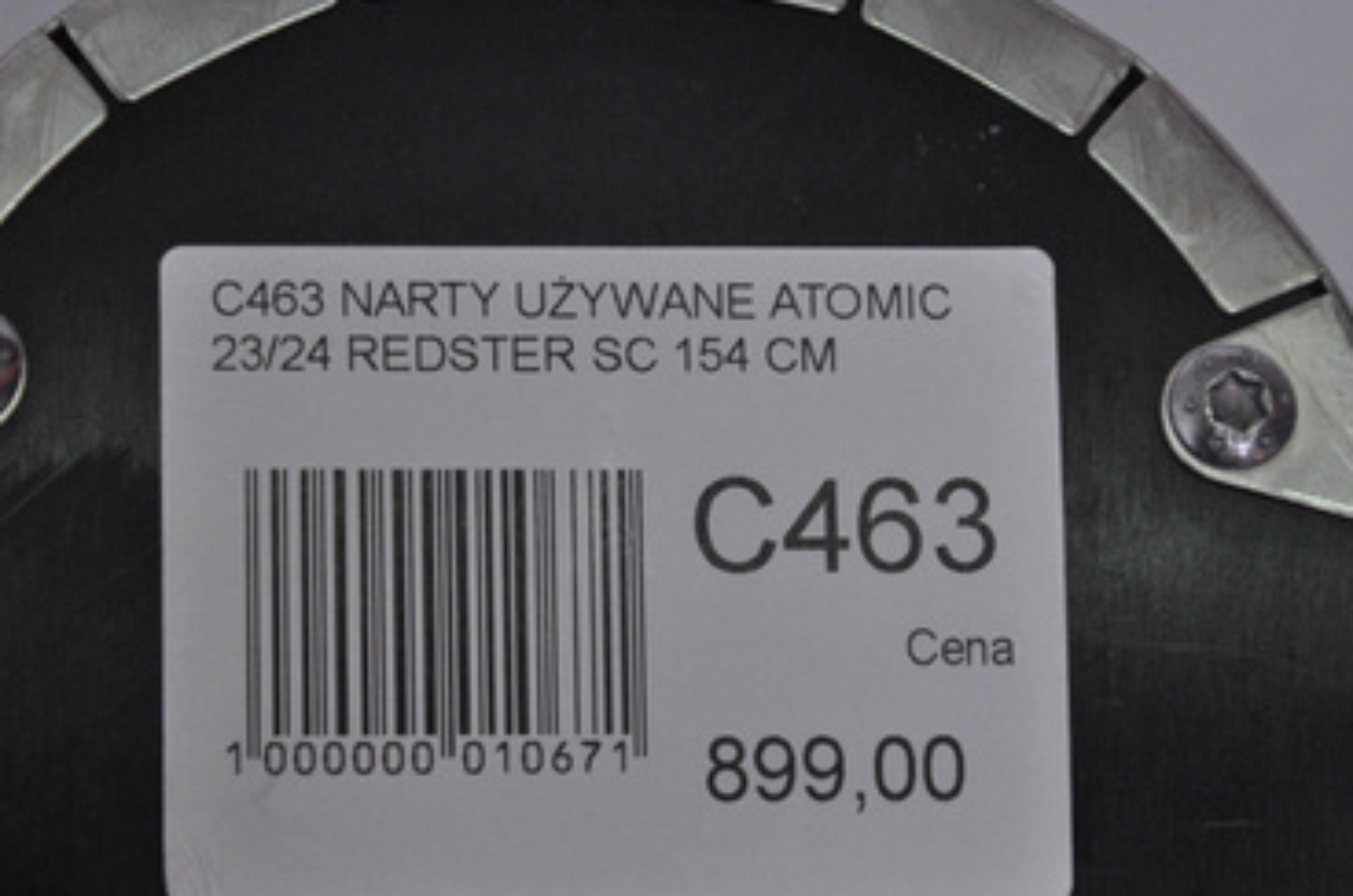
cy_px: 512
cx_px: 577
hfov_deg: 10.7
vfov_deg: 7.1
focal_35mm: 193
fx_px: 7226
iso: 3200
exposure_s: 1/125
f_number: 9.5
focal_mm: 105
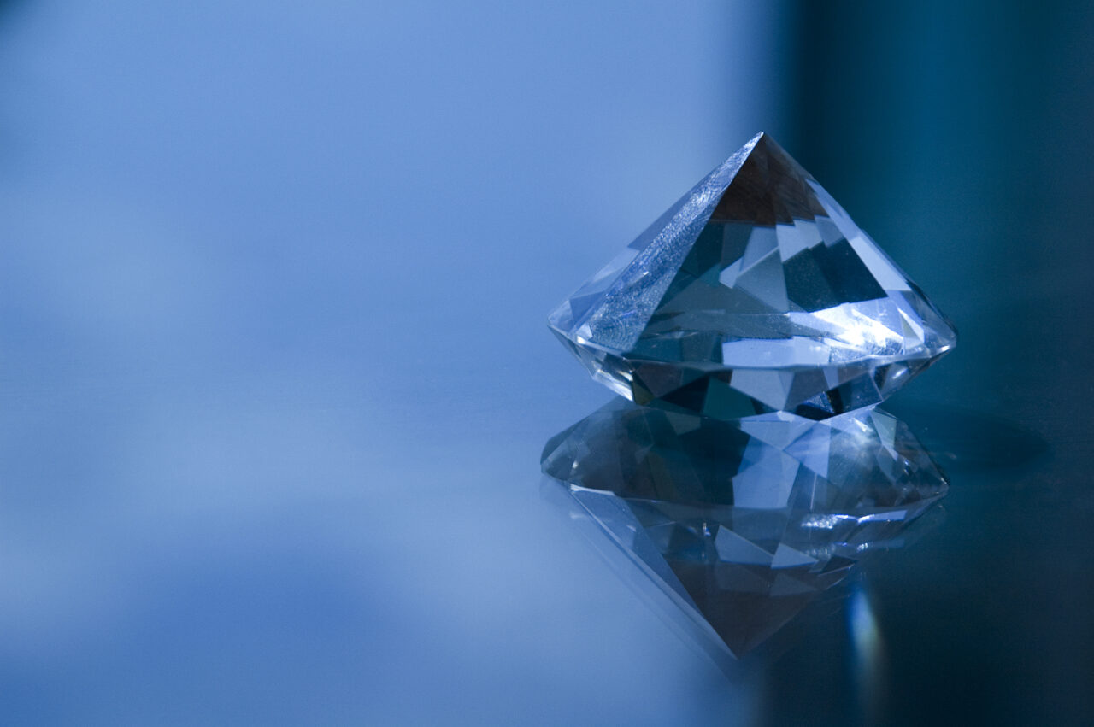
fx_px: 5465
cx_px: 547
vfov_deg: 7.6
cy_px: 364
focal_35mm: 180
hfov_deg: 11.4
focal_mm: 120
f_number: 5.6
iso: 200
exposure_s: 1/1600
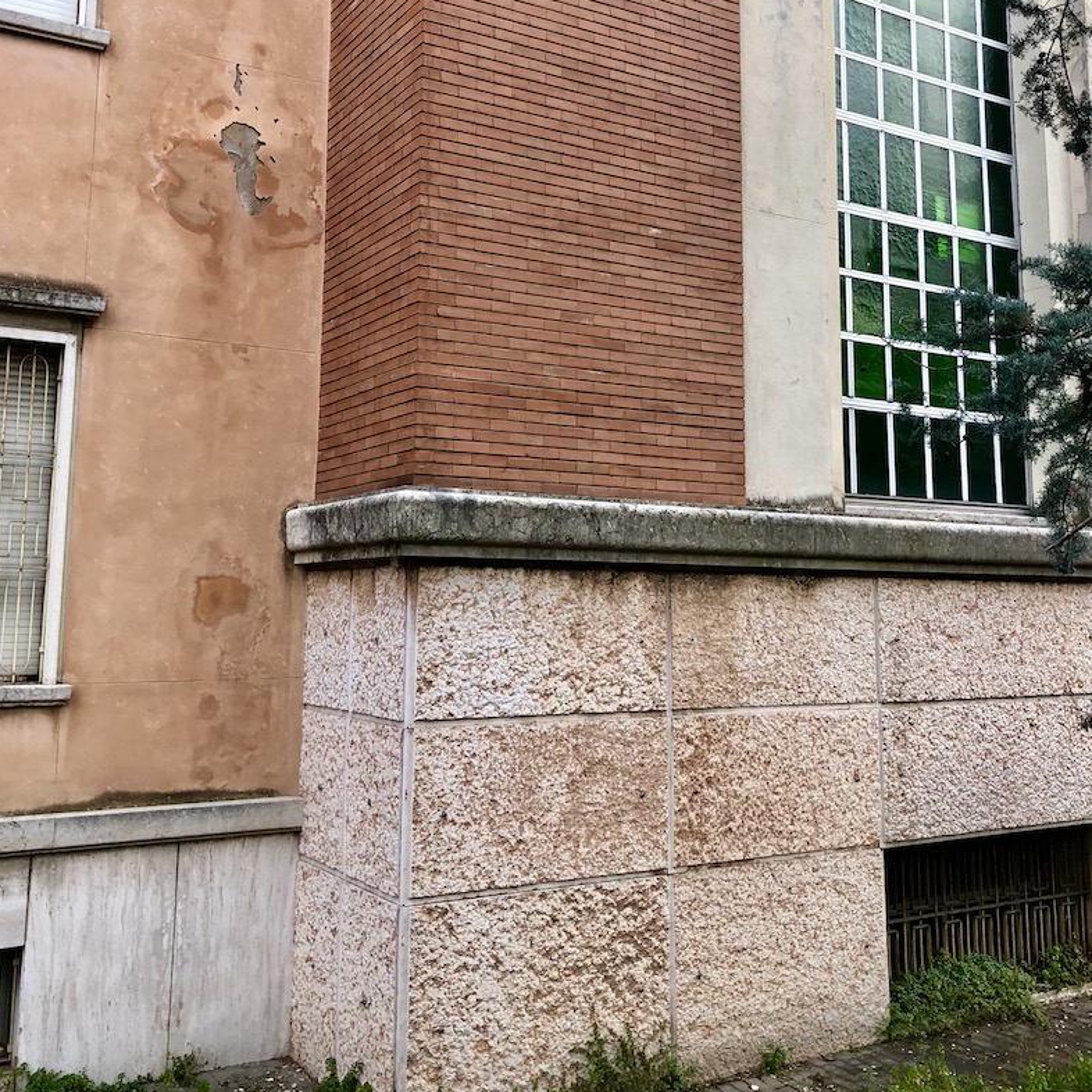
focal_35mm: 34
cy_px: 424
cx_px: 535
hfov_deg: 48.4
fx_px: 1213
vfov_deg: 48.1
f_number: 1.8
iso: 32
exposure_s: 1/120
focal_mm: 4
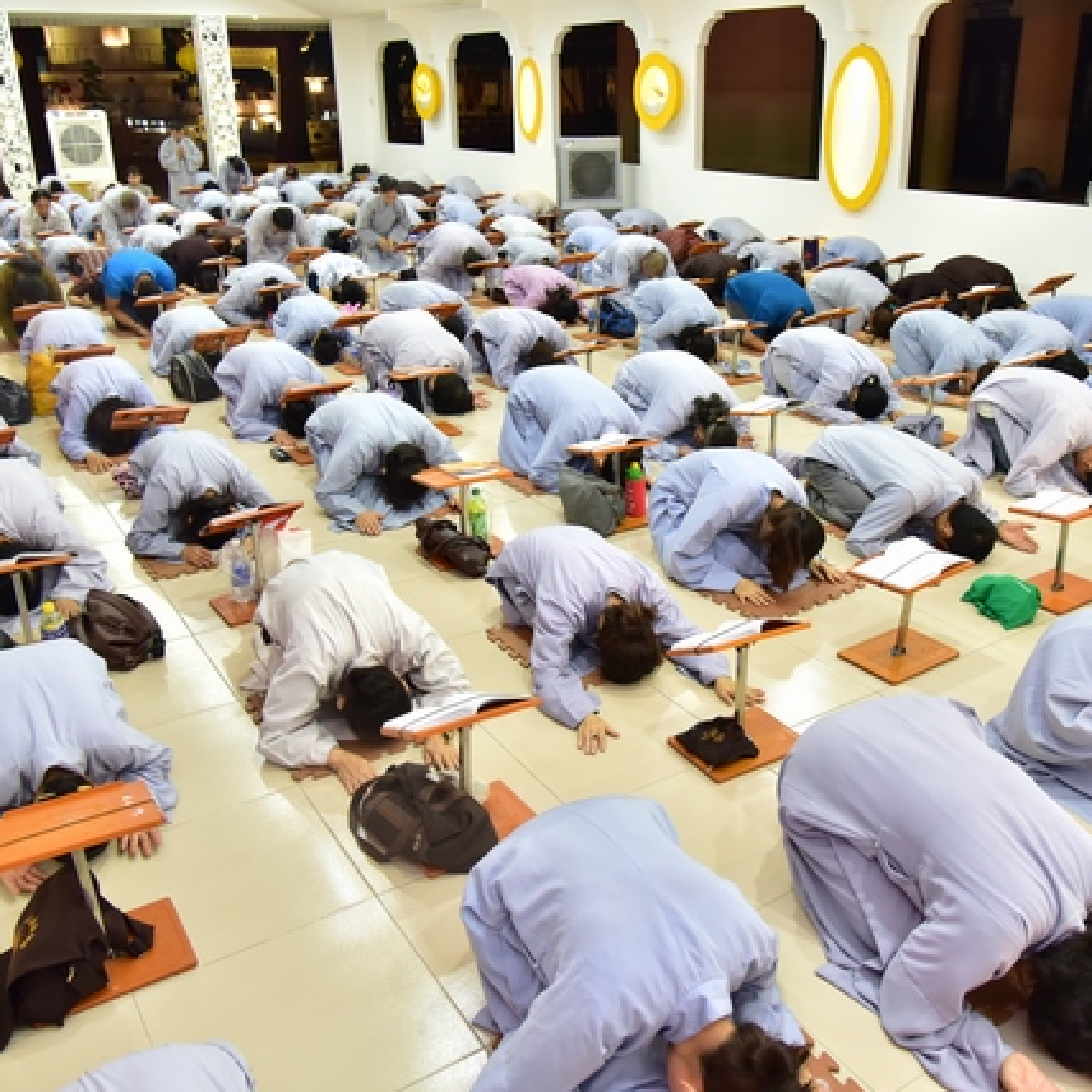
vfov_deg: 52.5
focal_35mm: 31
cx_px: 658
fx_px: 1106
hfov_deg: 52.2
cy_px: 546
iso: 1000
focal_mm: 24
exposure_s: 1/25
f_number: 4
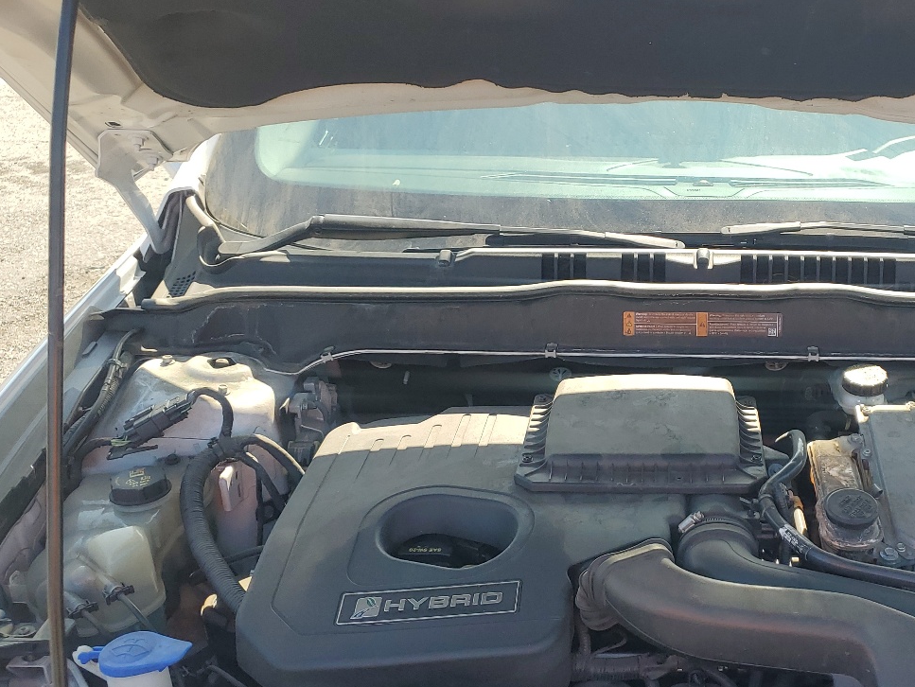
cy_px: 397
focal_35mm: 43
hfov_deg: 42.4
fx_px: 1137
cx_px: 695
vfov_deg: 33.6
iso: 50
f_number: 1.5
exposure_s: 1/714
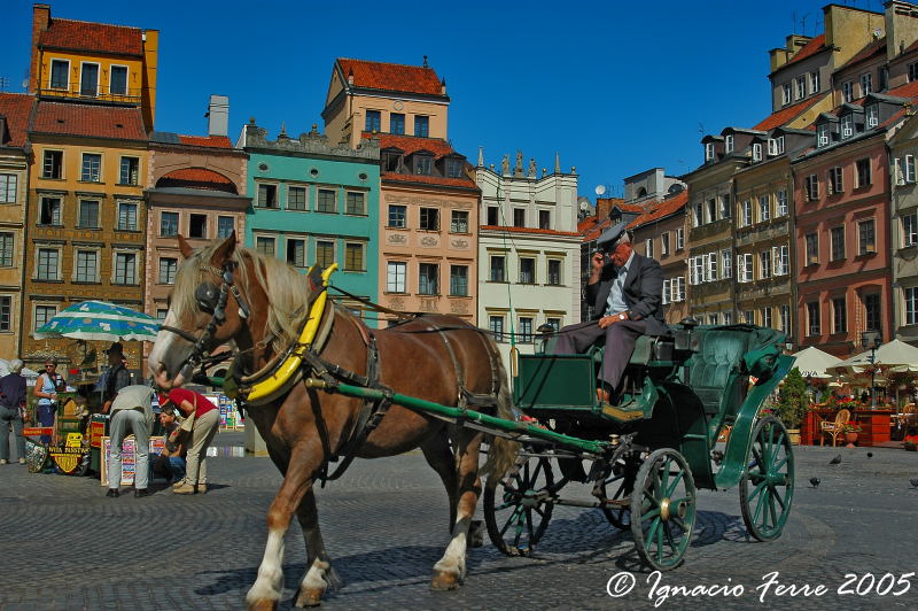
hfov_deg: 46.4
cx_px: 459
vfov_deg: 31.8
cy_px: 306
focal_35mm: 42
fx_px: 1070
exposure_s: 1/200
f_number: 9
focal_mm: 28
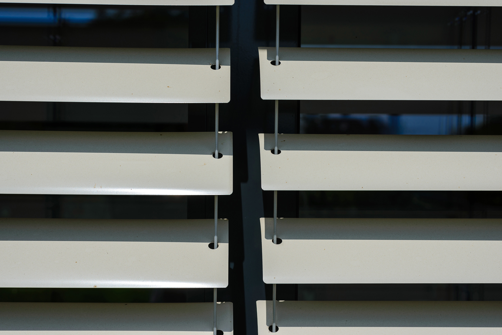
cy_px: 168
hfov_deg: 39.6
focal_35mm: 50
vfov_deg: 27.0
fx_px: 697
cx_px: 251
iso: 100
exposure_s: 1/1250
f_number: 7.1
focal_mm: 50
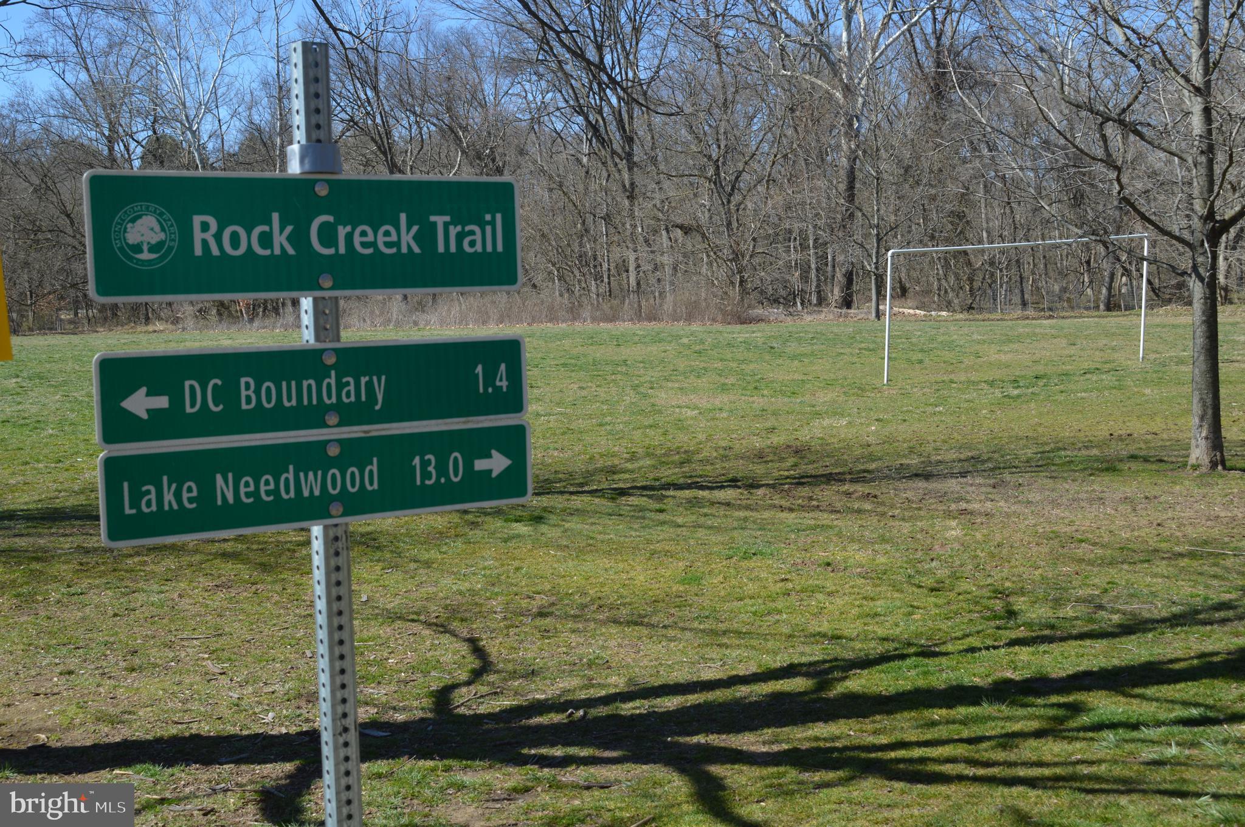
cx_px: 622
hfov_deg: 46.4
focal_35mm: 42
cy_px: 414
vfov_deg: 31.8
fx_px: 1451
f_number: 7.1
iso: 100
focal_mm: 28
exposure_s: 1/200
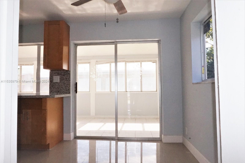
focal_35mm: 24
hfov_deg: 73.8
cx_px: 122
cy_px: 82
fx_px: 163
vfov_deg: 53.1
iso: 2000
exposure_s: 1/161
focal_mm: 16
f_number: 22
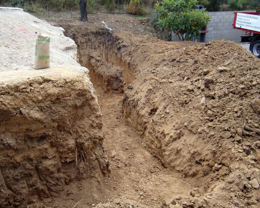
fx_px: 285
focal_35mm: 37
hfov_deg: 49.1
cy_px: 103
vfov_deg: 40.1
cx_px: 129
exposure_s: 1/125
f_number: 2.8
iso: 80
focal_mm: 5.8
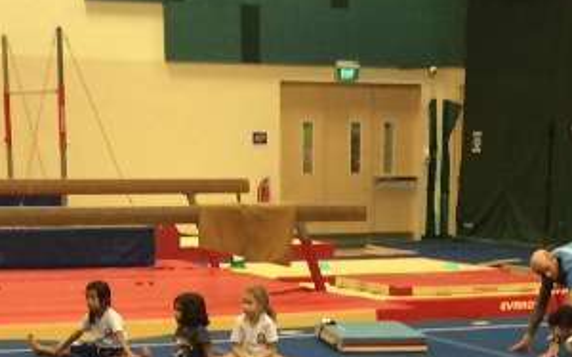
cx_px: 345
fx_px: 1636
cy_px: 619
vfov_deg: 11.6
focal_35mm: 105
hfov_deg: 19.8
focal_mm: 4.15
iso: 125
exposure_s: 1/33
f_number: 2.2
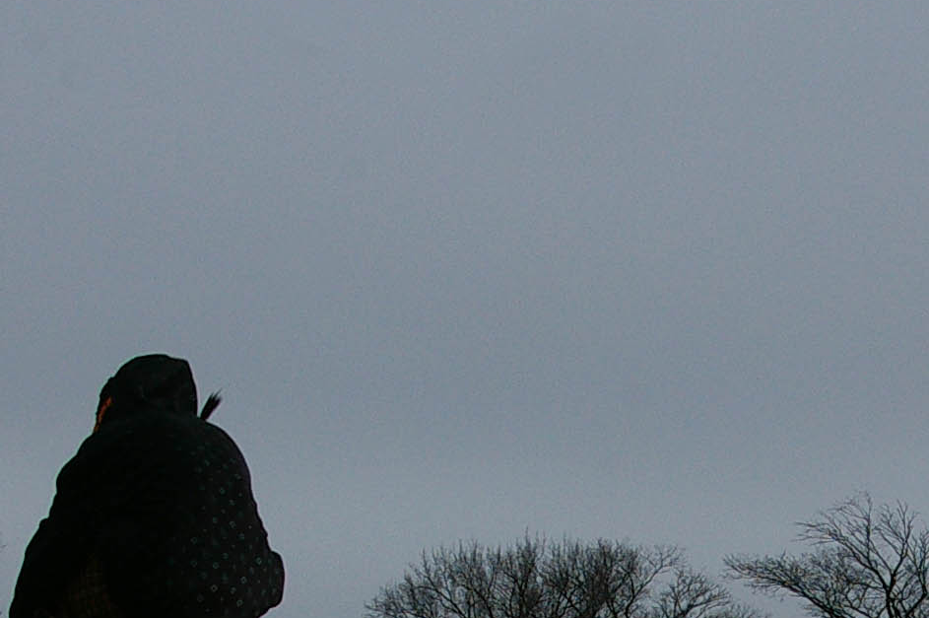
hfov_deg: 15.1
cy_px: 916
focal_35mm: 134
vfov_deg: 9.9
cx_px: 835
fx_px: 3455
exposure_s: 1/180
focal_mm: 28
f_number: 11
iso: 200
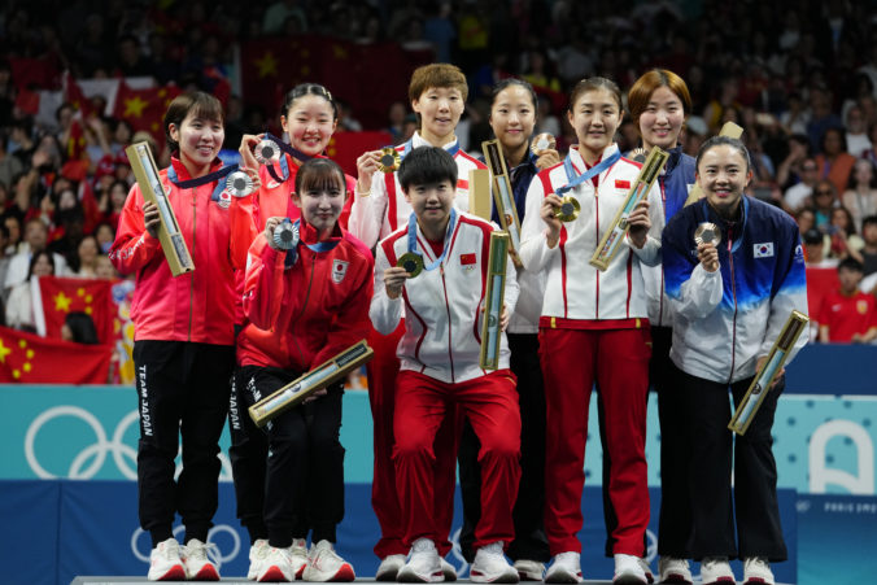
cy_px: 292
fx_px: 3703
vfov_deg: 9.0
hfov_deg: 13.5
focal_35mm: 152
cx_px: 438
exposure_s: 1/640
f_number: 4.5
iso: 1600
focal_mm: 152
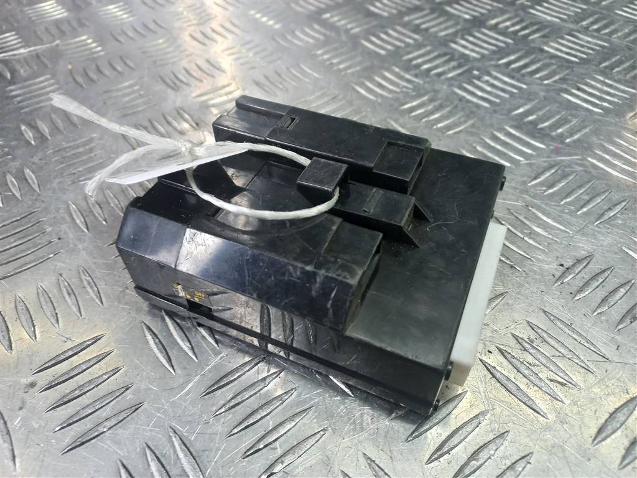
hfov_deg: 69.4
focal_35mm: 25
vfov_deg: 54.9
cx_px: 318
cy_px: 239
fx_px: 460
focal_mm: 4.6
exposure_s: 1/50
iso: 80
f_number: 1.8
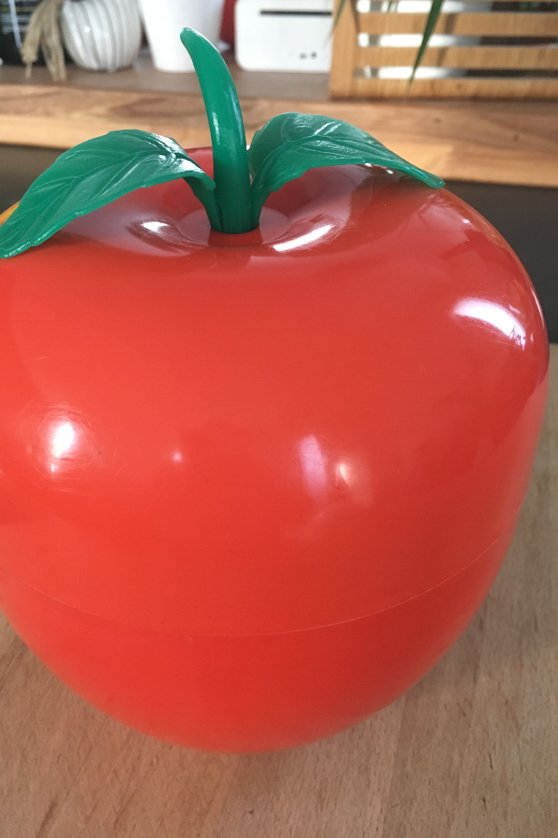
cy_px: 408
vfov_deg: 60.3
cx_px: 242
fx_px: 721
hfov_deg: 42.2
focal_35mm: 31
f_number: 2.2
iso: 200
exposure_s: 1/20
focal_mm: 4.15
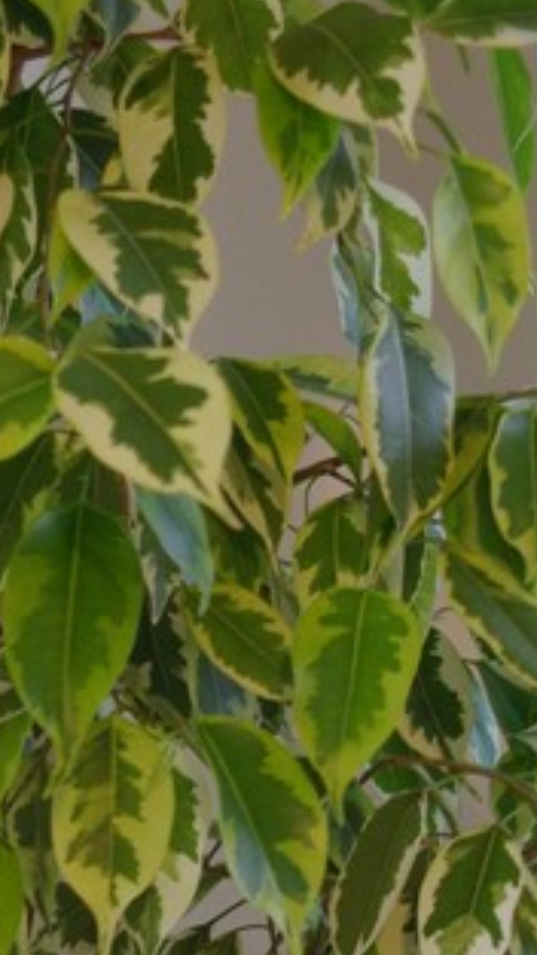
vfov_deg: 14.2
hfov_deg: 8.0
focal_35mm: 151
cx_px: 3
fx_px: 3814
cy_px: 677
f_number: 4
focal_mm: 31
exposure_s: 1/15
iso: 400
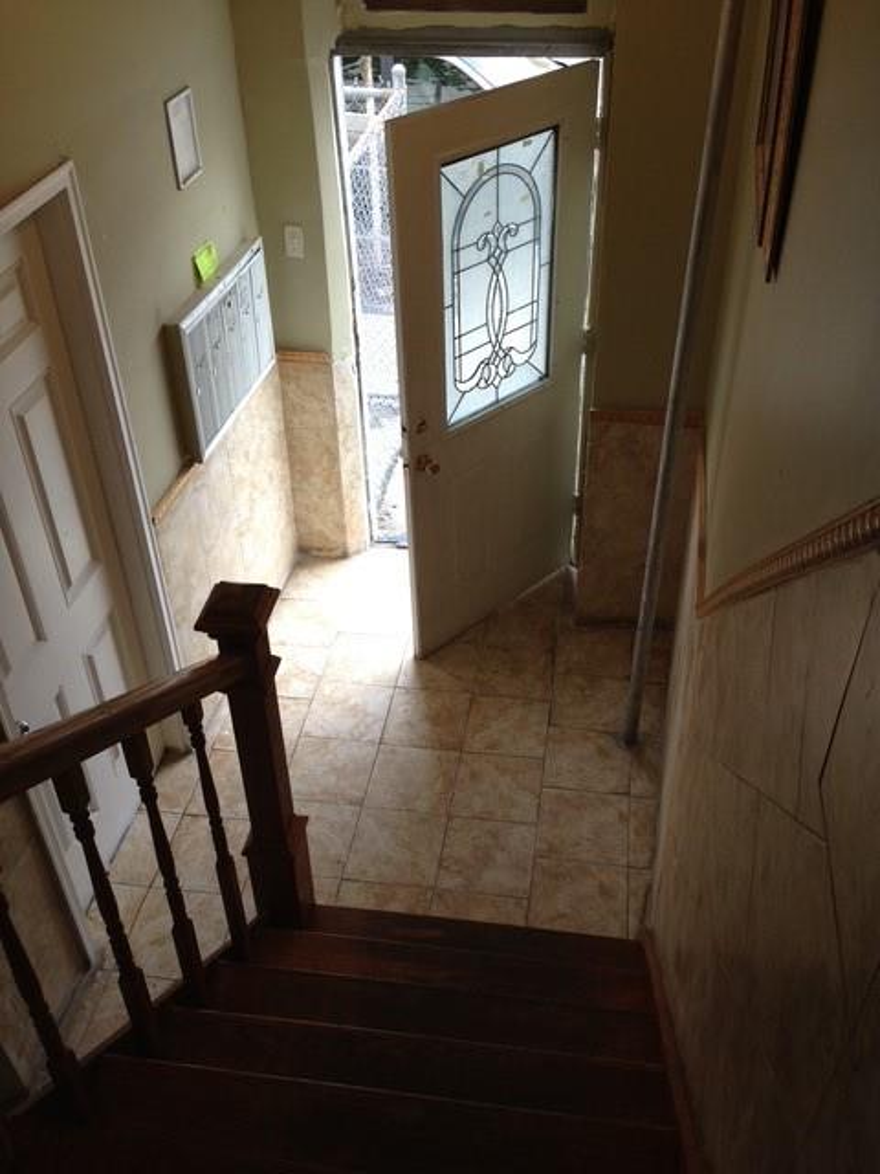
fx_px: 1119
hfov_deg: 42.9
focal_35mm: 33
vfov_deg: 55.4
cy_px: 587
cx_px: 440
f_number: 2.4
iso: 64
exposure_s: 1/120
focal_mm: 4.13
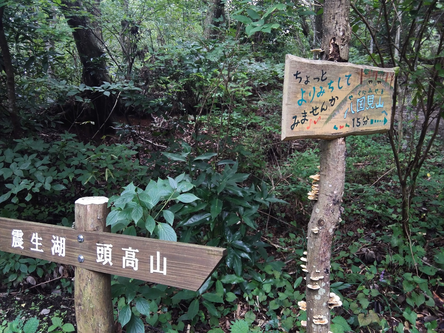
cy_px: 166
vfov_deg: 48.2
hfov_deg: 61.7
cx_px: 222
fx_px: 372
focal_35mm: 29
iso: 125
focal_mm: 3.8
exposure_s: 1/50.1
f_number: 2
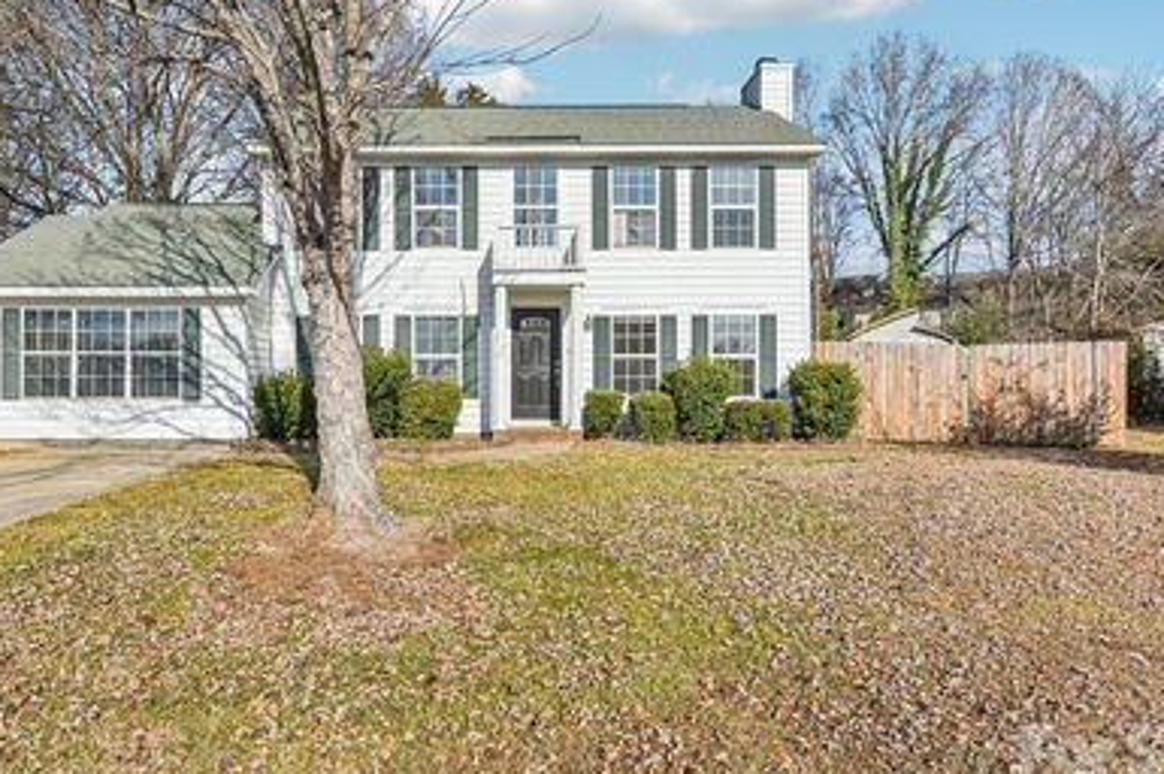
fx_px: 840
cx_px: 499
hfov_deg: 69.1
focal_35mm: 26
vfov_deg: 49.4
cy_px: 364
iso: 200
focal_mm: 20
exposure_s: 1/1250
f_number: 8
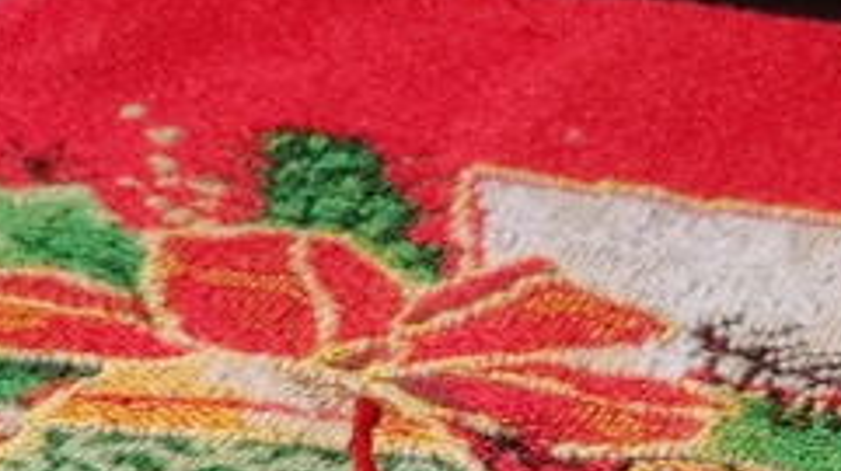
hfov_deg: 11.3
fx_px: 4233
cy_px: 1277
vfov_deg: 6.0
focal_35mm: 190
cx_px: 419
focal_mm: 4.5
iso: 200
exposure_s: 1/33.3
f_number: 2.2
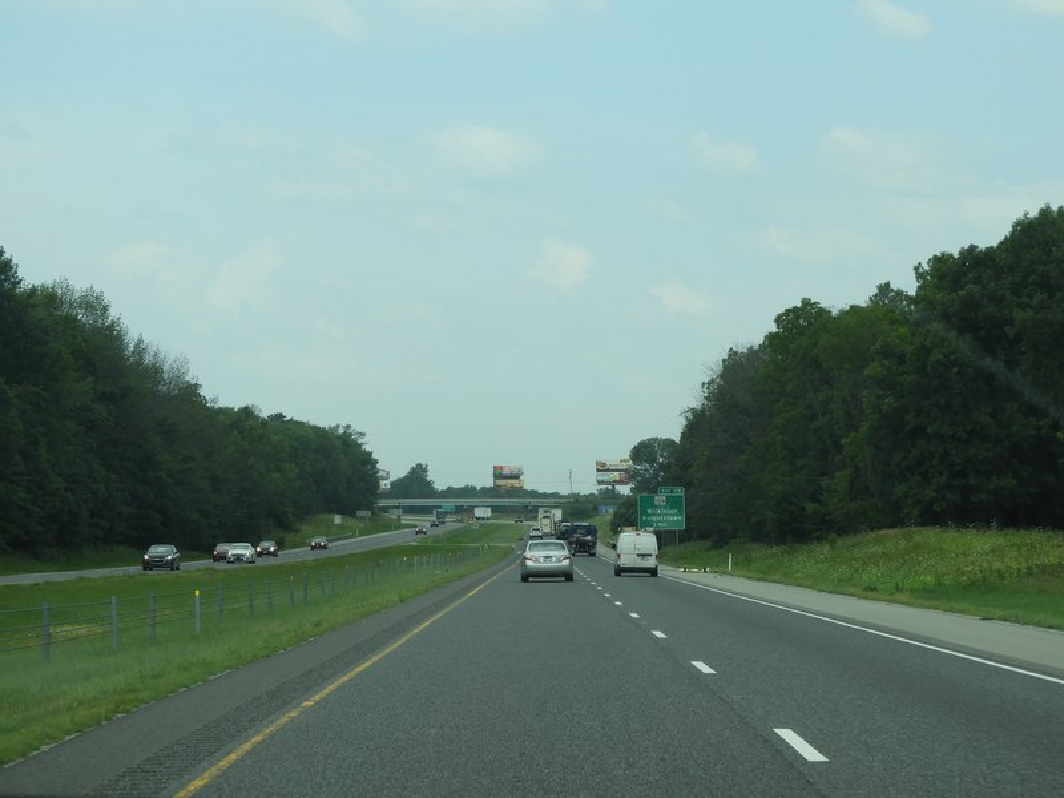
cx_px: 532
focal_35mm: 105
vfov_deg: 14.1
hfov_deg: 18.7
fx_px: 3227
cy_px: 399
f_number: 4.8
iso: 100
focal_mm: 18.8
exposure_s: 1/320
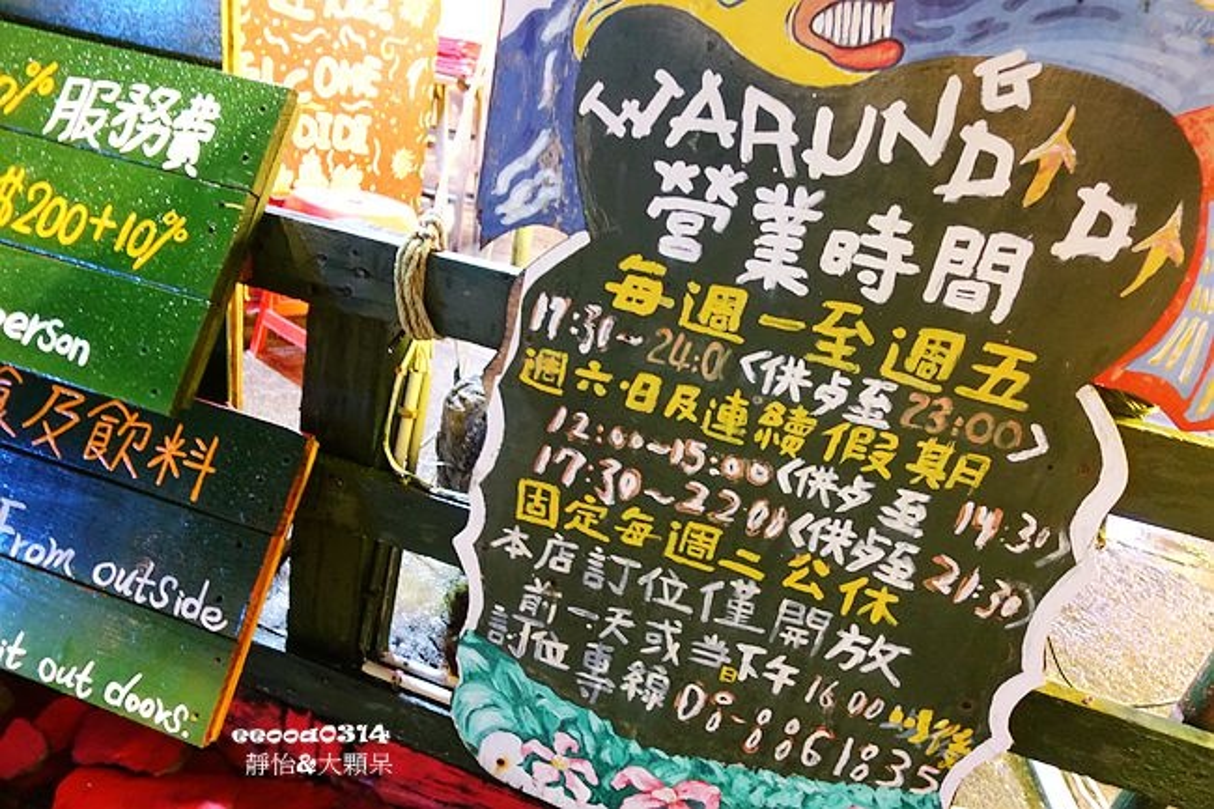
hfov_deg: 73.8
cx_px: 607
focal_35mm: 24
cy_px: 404
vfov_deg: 53.1
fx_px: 809
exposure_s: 1/4
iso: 2500
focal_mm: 8.8
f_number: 1.8
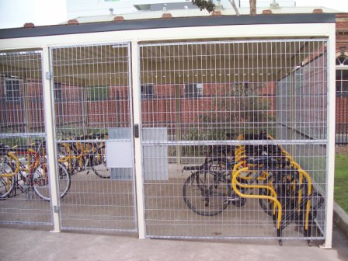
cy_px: 130
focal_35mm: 36
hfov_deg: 51.4
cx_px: 174
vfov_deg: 39.7
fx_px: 362
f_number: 2.7
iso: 80
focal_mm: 6
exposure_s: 1/180
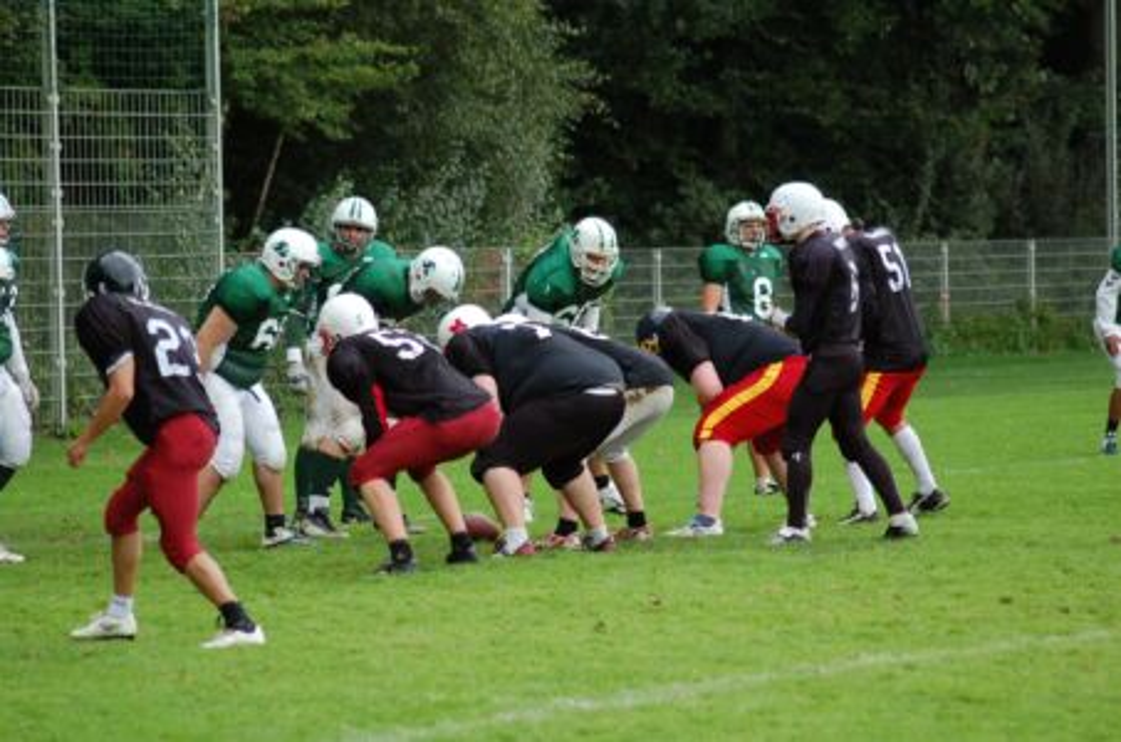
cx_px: 560
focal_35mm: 202
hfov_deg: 10.2
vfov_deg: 6.8
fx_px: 6292
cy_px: 371
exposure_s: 1/500
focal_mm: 135
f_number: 4.5
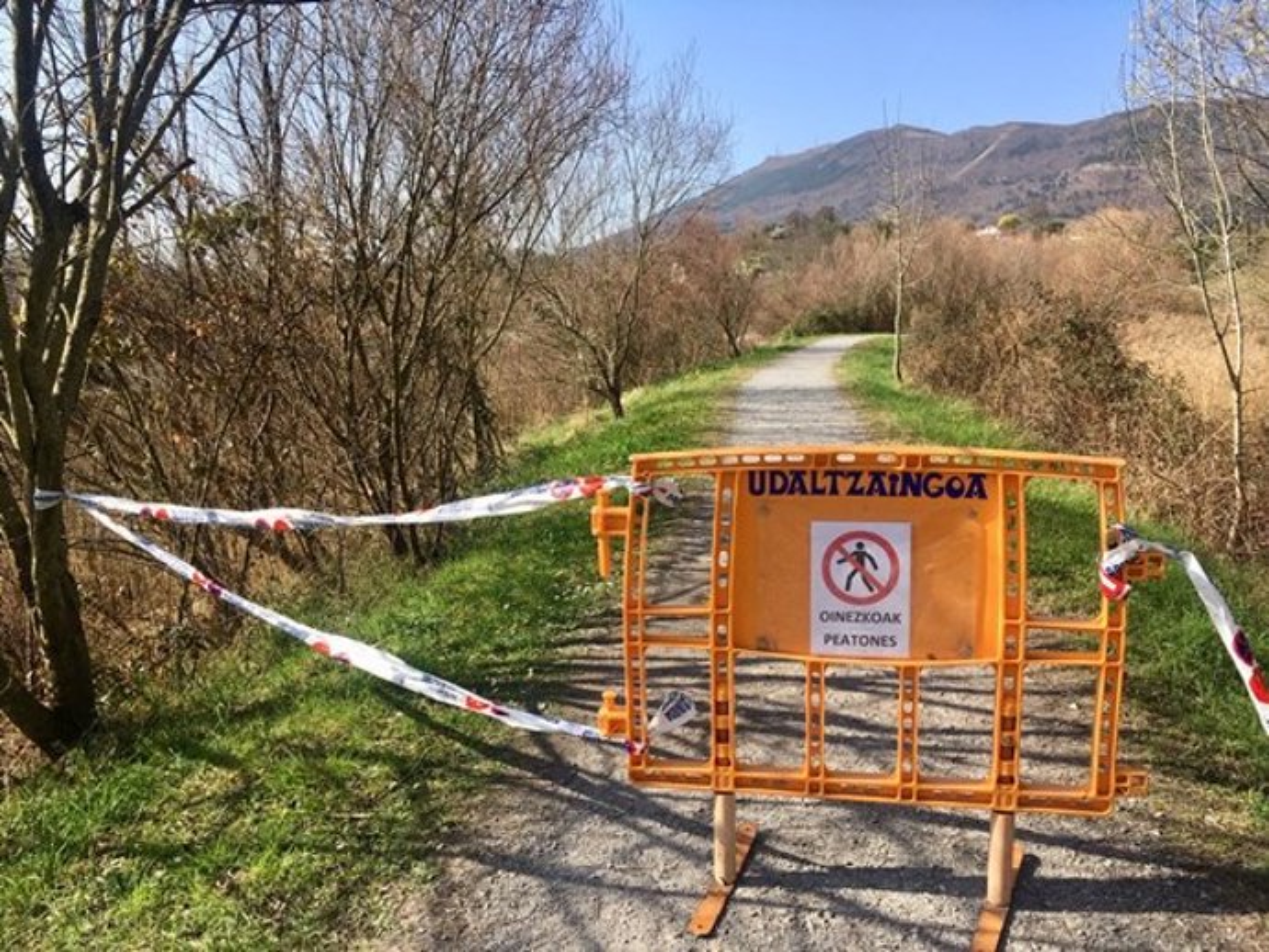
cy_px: 476
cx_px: 634
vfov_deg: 48.3
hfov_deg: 61.6
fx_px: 1063
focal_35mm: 29
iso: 25
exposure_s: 1/986
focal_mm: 4.15
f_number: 2.2
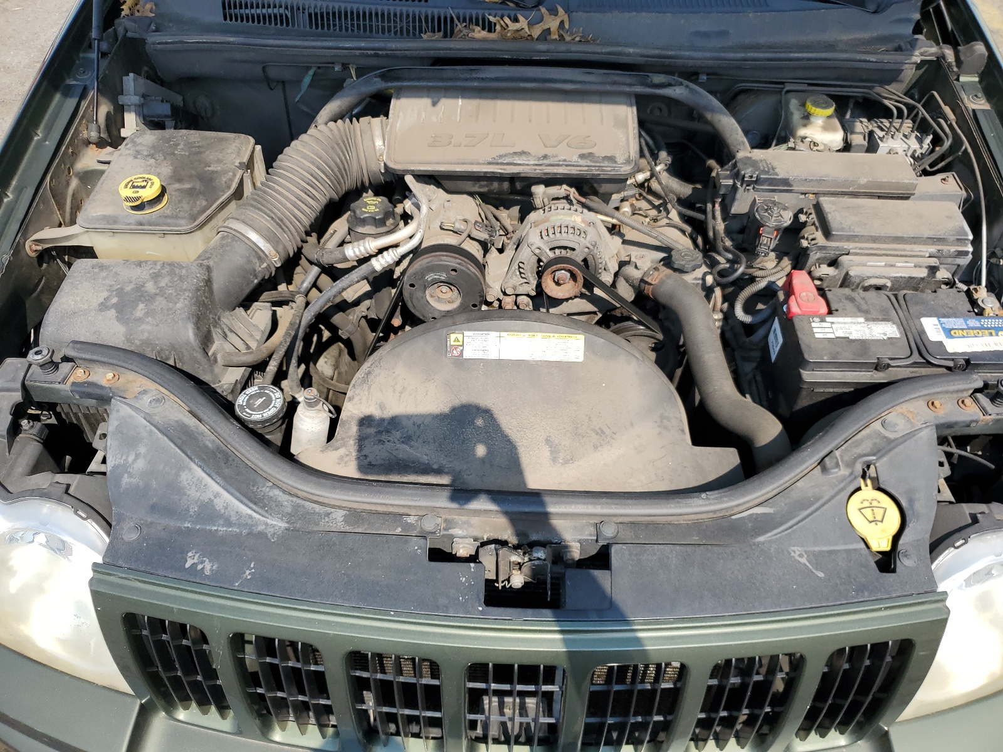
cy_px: 376
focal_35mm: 26
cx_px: 502
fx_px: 753
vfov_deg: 53.1
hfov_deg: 67.3
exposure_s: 1/2000
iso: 50
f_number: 1.5
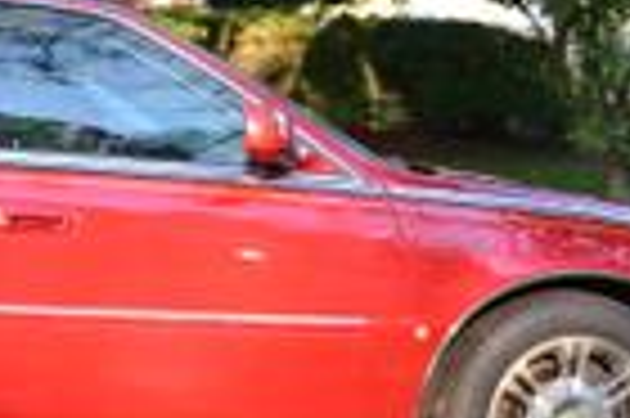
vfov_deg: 12.7
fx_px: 1888
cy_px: 207
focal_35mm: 108
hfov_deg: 18.0
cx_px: -135
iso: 400
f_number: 5.6
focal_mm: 20
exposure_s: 1/125
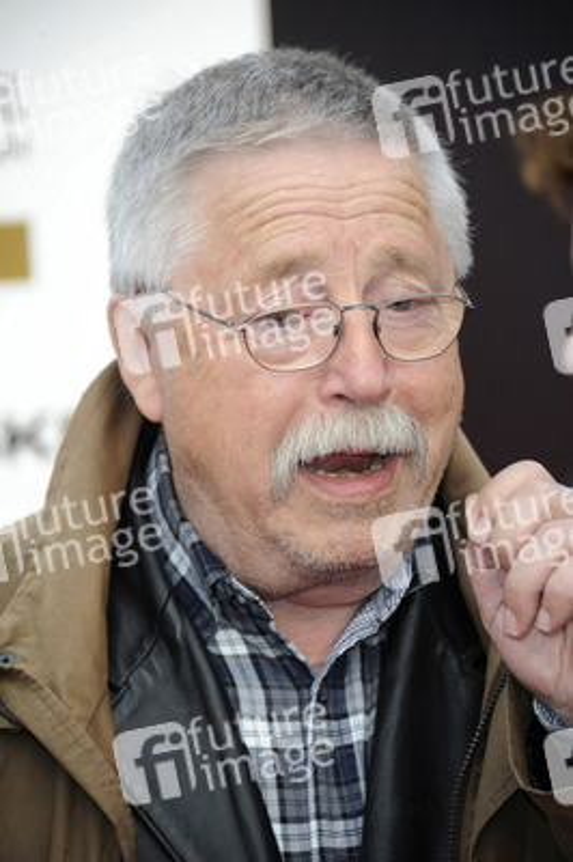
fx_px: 7174
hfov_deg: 4.6
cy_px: 431
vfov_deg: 6.9
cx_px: 286
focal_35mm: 300
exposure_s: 1/200
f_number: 6.3
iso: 400
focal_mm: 300
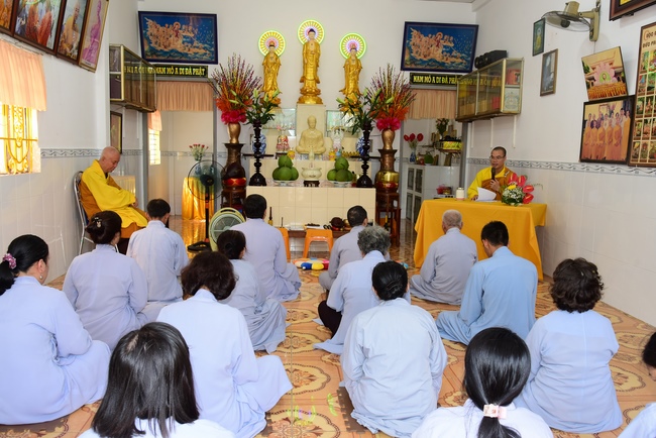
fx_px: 565
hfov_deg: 60.3
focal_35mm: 31
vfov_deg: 42.4
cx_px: 328
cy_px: 219
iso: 640
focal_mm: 31
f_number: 6.3
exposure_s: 1/60
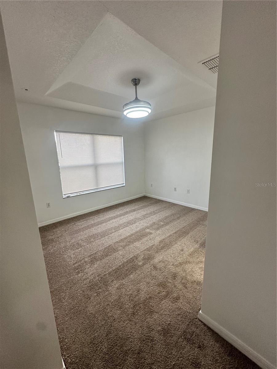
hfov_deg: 85.7
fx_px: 149
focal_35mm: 14
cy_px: 184
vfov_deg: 102.1
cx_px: 138
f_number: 2.2
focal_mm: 2.22
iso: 200
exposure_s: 1/120
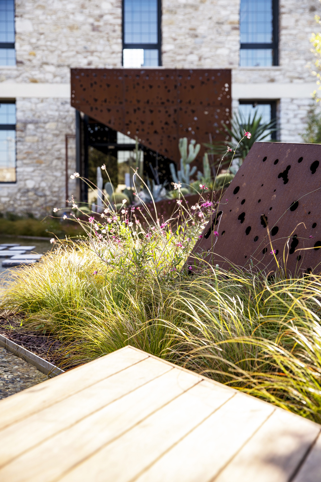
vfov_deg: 39.6
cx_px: 160
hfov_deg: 27.0
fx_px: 669
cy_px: 241
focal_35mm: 50
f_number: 4
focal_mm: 50
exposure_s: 1/200
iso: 100
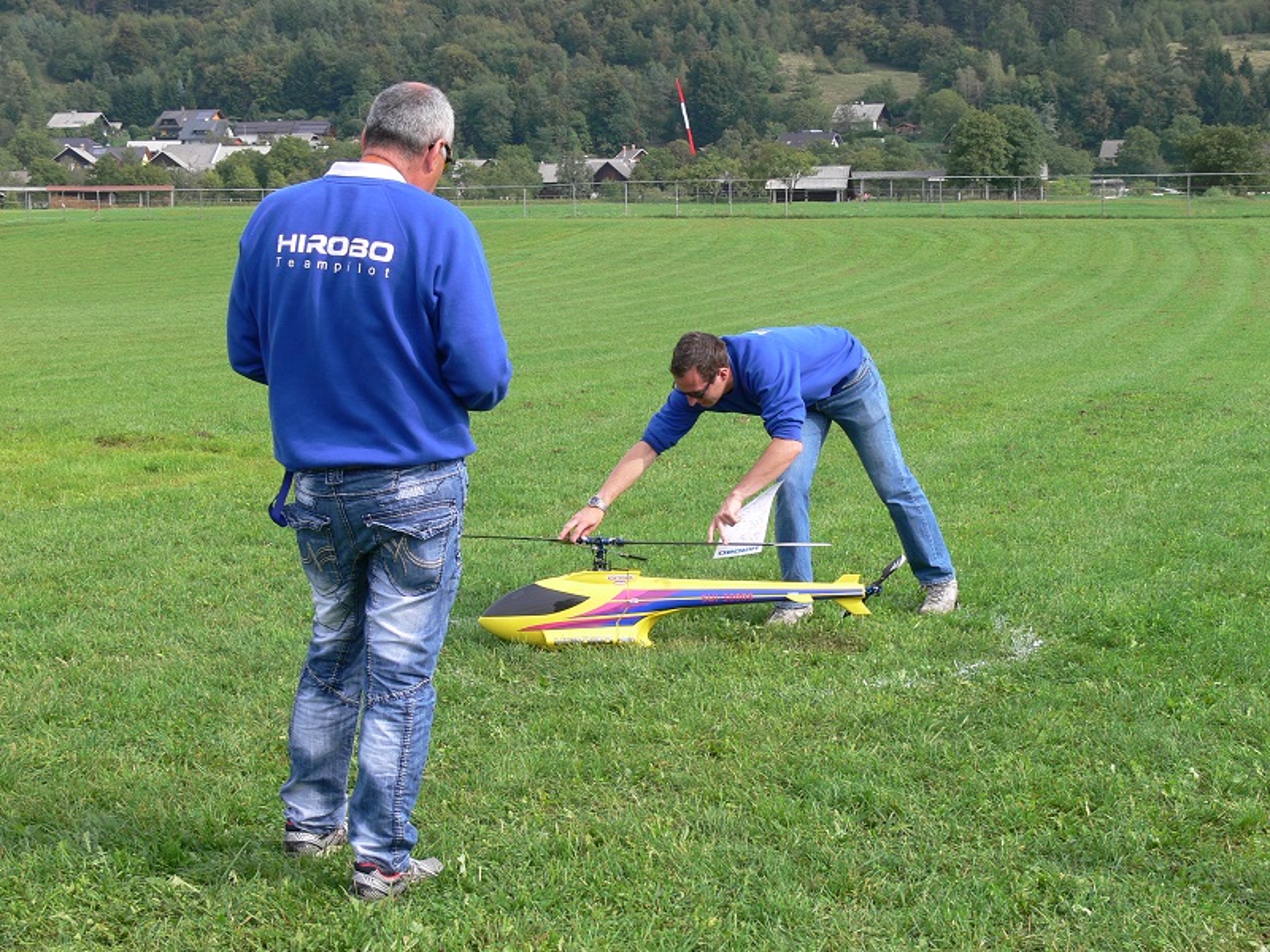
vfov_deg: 21.0
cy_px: 476
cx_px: 635
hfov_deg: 27.8
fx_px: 2568
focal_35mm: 70
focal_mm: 14.8
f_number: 5.6
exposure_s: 1/125
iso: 80
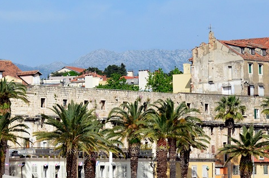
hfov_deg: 9.3
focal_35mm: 221
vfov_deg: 6.2
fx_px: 1647
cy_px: 99
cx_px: 134
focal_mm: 70
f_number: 4.5
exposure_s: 1/8000
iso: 720
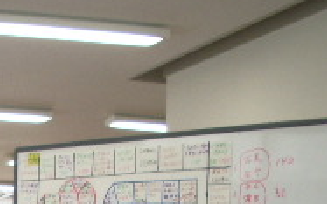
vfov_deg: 9.6
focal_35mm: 127
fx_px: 1132
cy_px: 406
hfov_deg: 15.8
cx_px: -70
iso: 100
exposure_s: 1/100
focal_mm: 5.8
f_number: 2.6
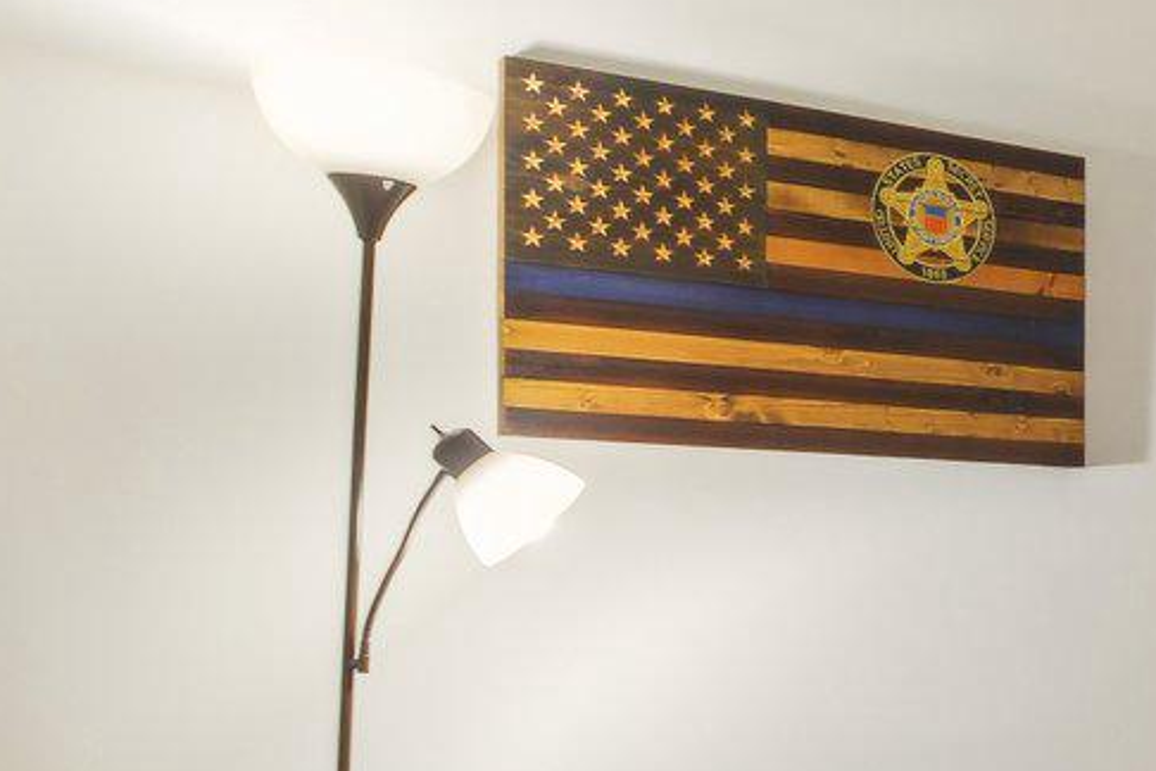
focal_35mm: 59
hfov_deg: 27.6
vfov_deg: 22.5
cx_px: 1548
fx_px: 1894
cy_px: 673
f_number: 5
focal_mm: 14
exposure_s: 1/8
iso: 400
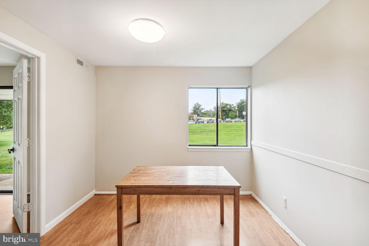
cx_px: 184
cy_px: 123
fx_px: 164
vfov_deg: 73.7
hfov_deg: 96.7
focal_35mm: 16
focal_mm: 16
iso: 200
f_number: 8
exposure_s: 1/15
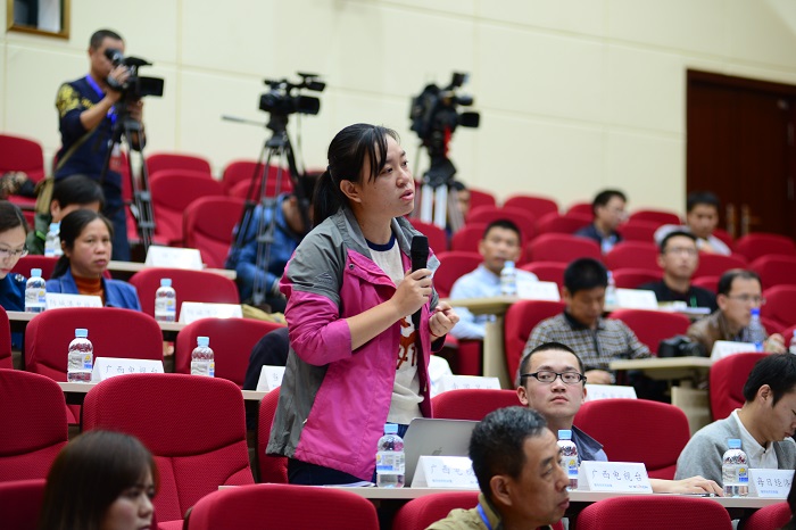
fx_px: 2652
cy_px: 265
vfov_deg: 11.4
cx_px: 398
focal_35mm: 120
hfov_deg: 17.1
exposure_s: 1/60
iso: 640
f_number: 3.2
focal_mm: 120
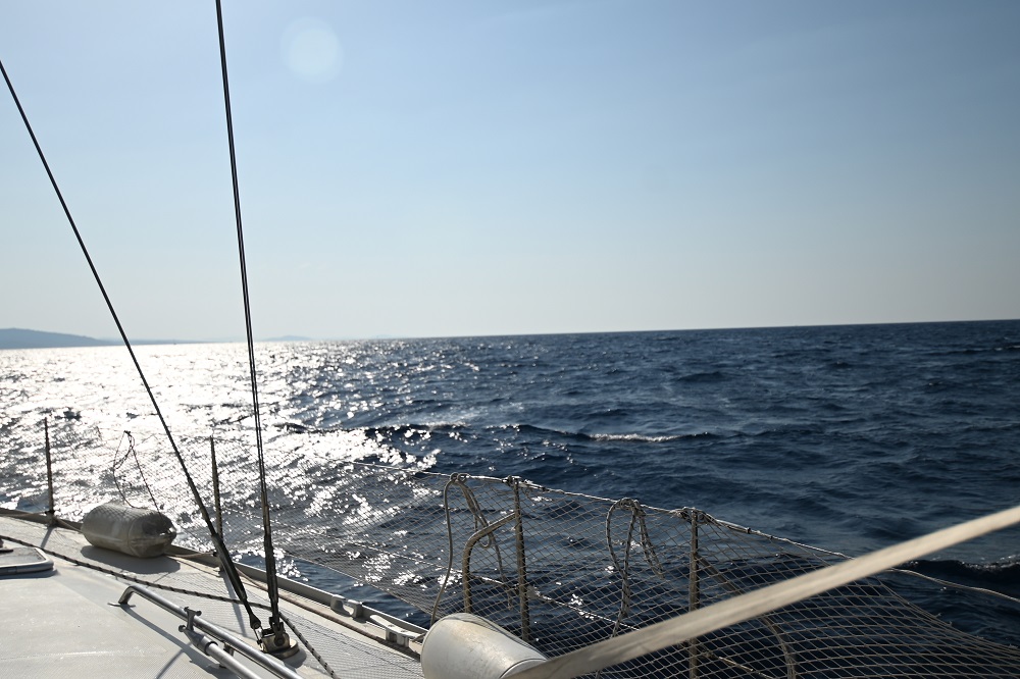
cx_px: 510
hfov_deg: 61.9
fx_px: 850
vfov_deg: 43.6
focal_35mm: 30
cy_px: 340
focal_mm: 20
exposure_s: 1/3200
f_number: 4
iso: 100
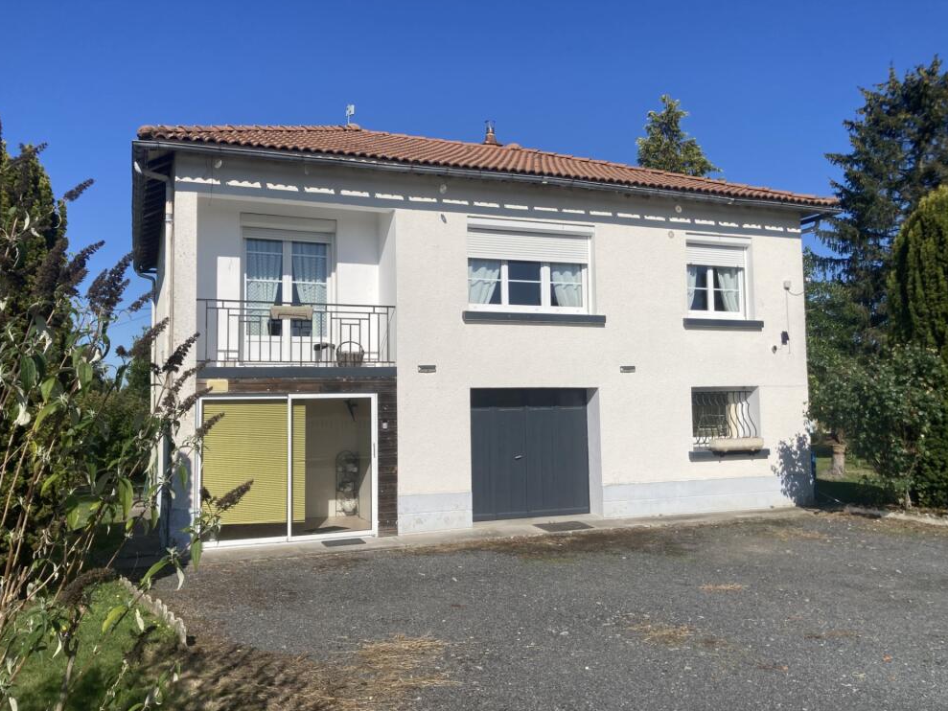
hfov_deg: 61.6
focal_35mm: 29
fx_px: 794
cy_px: 359
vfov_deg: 48.2
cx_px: 466
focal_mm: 3.99
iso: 20
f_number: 1.8
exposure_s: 1/4808
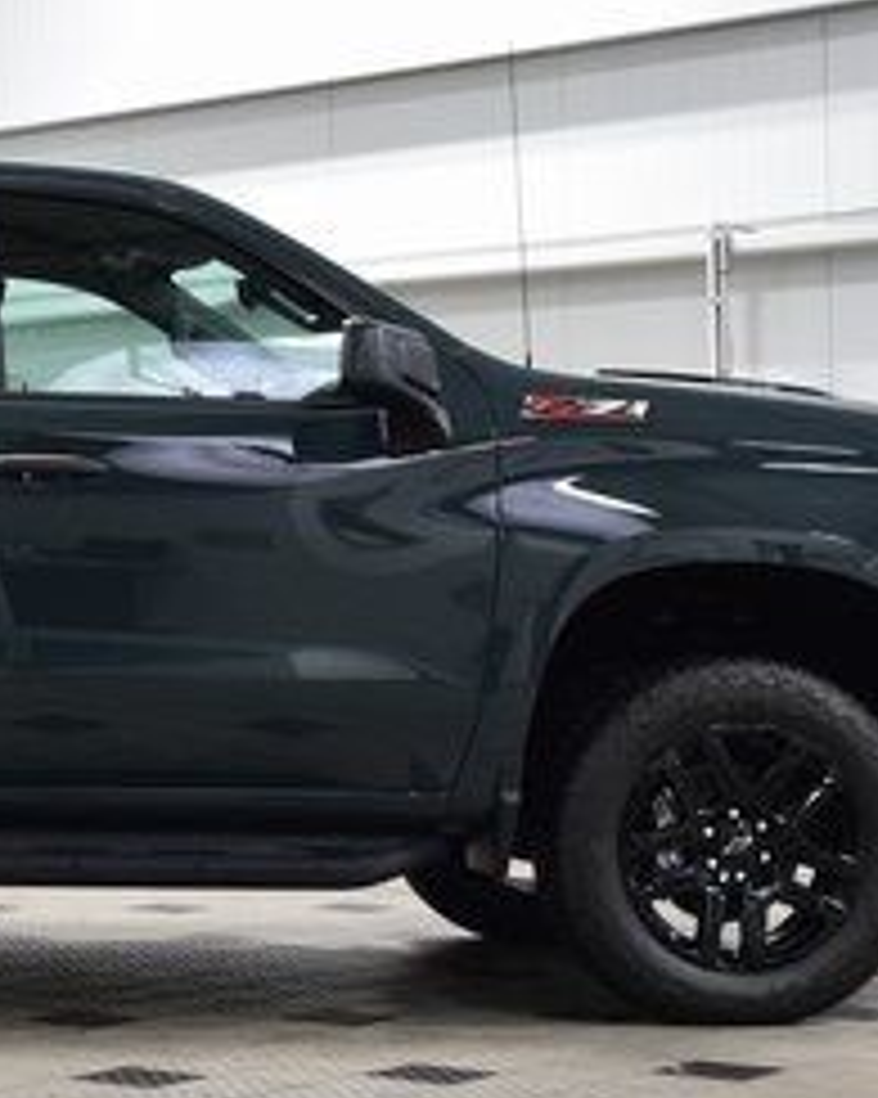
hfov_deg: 15.3
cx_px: -239
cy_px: 569
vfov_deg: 20.0
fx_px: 3120
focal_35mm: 96
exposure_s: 1/60
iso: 1600
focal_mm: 26
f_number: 5
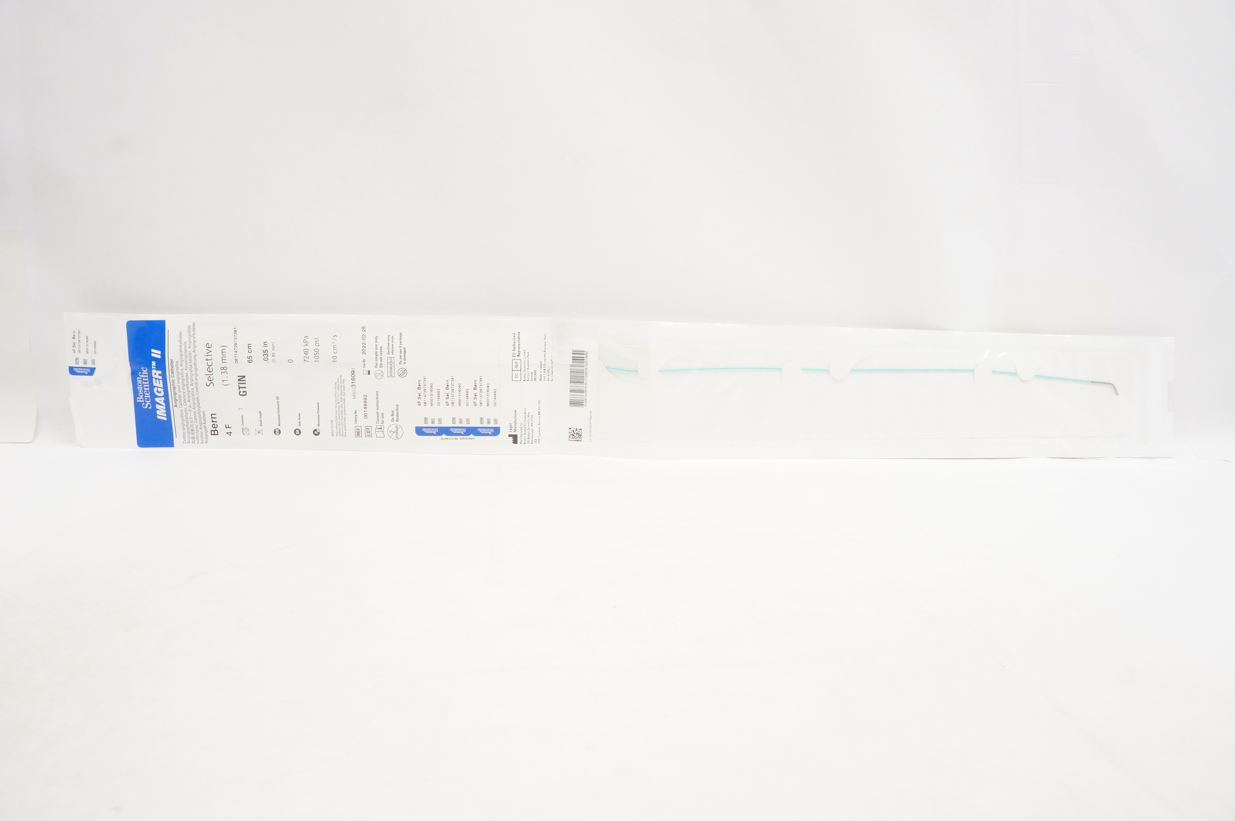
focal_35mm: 27
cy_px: 410
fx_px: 925
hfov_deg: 67.4
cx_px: 618
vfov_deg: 47.8
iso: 800
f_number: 10
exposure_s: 1/40
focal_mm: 18
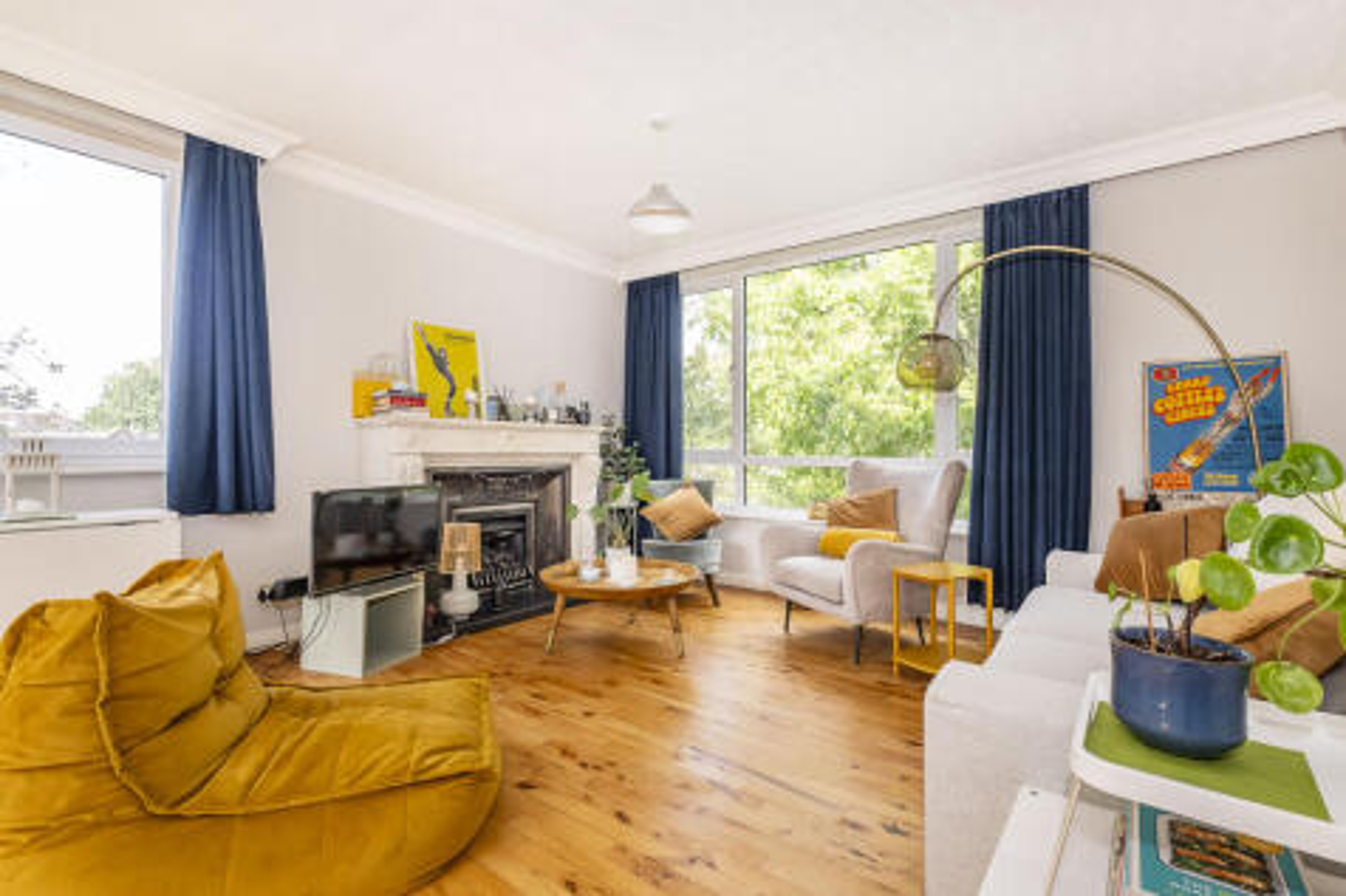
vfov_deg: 77.3
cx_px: 673
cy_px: 448
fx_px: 561
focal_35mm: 15
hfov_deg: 100.4
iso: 320
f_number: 5.6
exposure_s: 1/100
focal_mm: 10
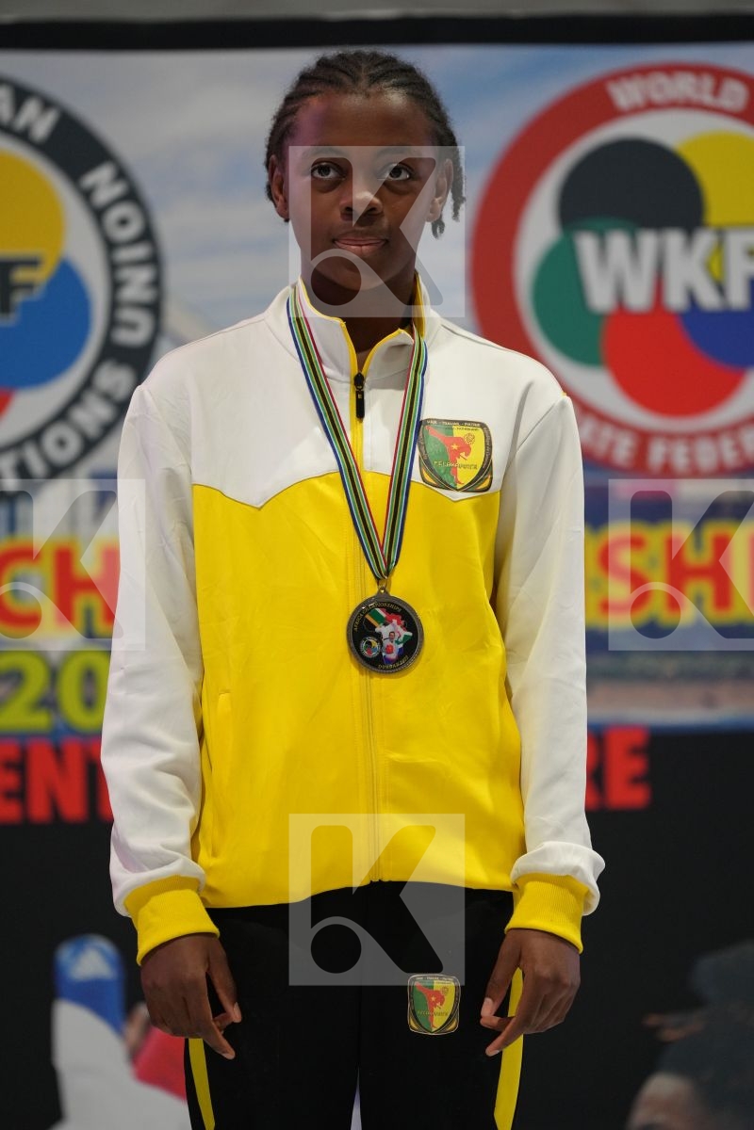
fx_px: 5906
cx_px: 377
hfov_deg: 7.3
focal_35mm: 188
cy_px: 565
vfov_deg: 10.9
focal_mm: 188
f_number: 2.8
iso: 2000
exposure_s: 1/250
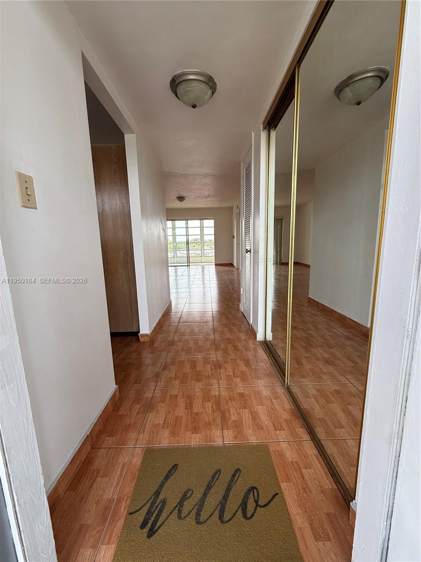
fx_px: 227
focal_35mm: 14
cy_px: 281
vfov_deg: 102.1
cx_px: 210
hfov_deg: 85.7
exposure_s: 1/216
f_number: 2.2
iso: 64
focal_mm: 2.22
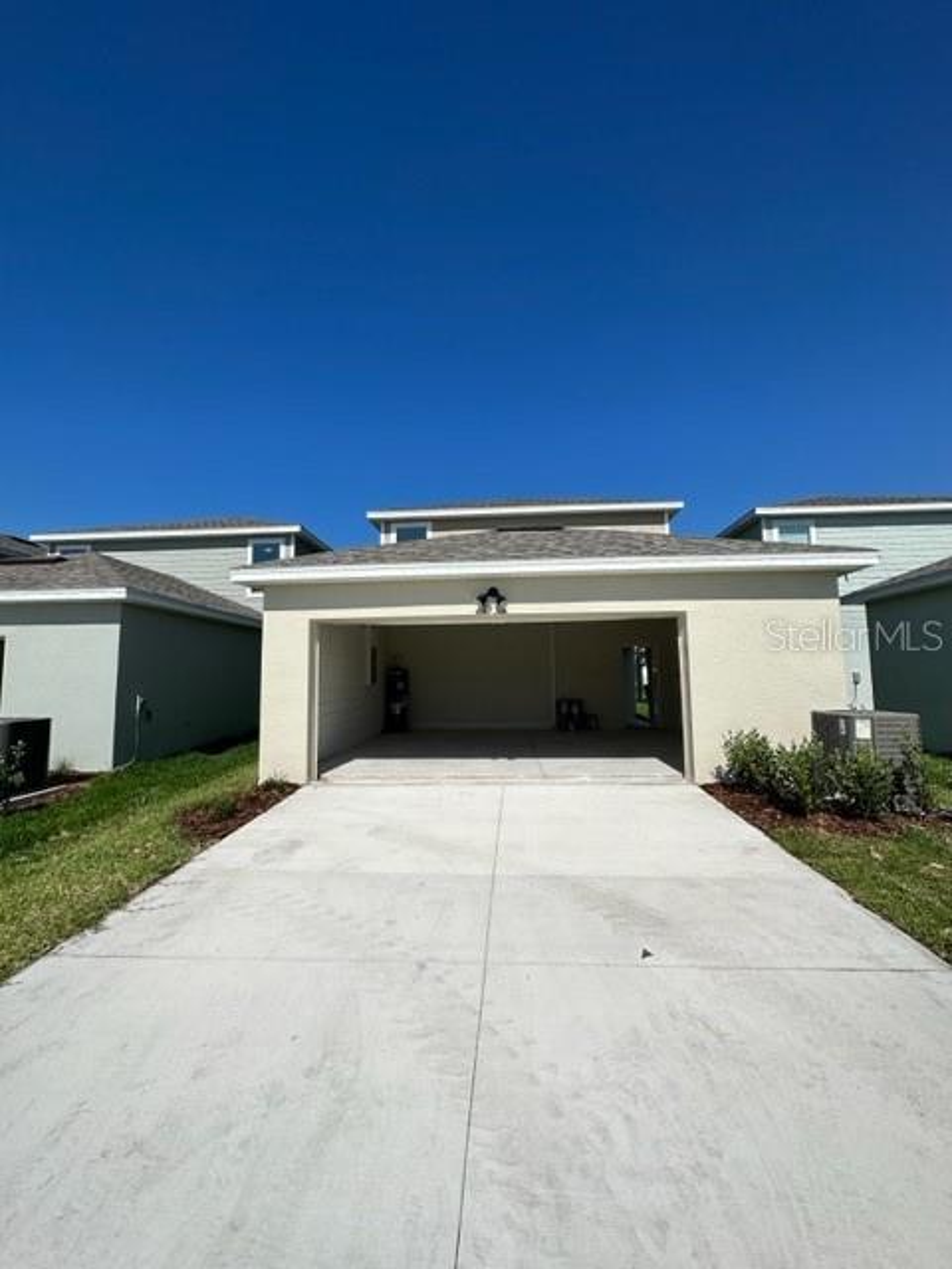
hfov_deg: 85.7
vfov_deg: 102.1
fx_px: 513
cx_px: 476
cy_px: 634
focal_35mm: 14
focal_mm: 2.22
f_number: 2.2
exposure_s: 1/5051
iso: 50
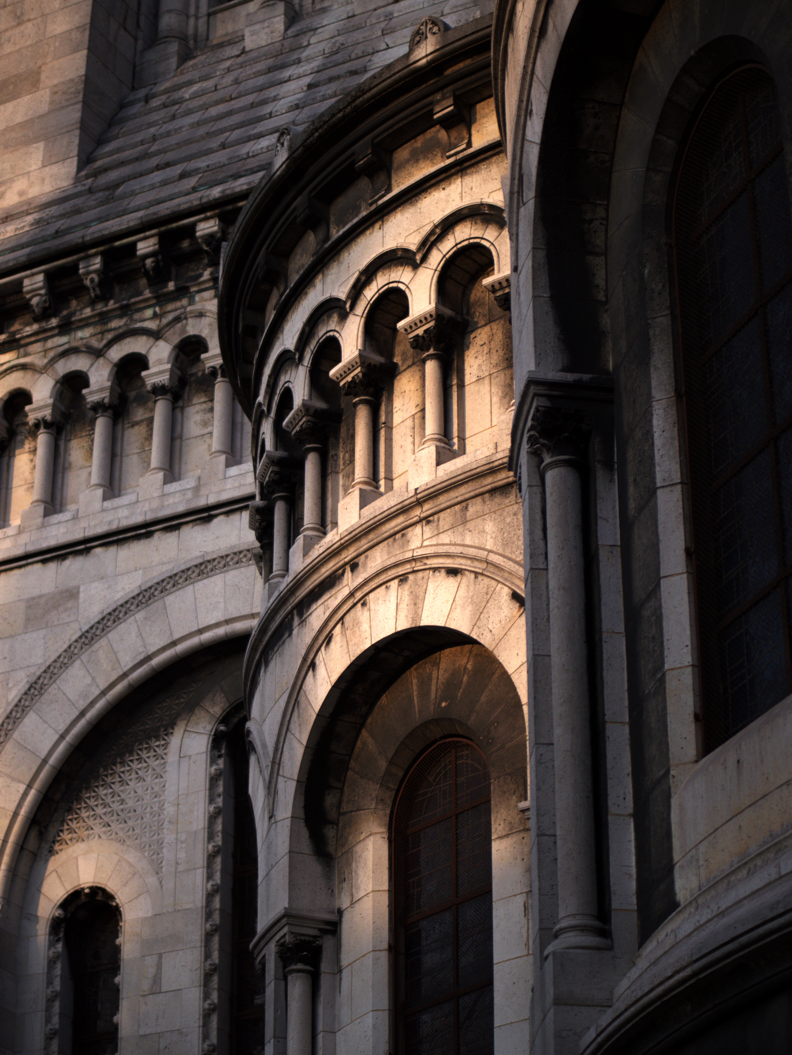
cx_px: 396
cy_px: 528
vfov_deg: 22.8
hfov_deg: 17.2
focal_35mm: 86
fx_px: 2622
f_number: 1.7
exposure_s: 1/4000
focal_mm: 43
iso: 200
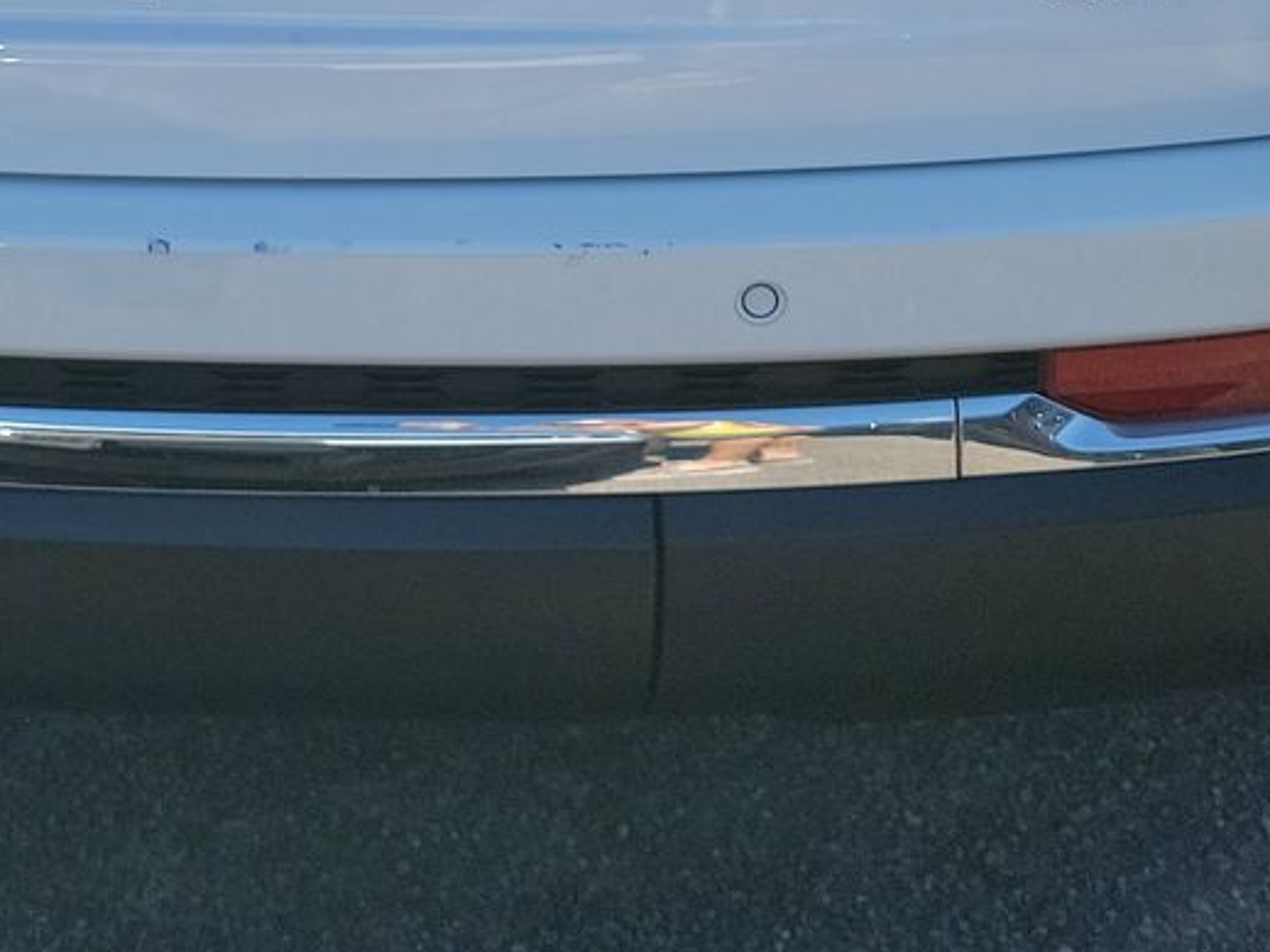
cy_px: -362
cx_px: 225
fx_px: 2714
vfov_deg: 18.2
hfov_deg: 25.8
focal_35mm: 74
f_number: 1.8
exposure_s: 1/517
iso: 50
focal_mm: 6.7
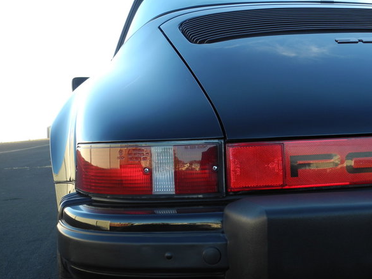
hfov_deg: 41.0
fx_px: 494
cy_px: 136
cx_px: 232
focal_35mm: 46
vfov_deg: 31.5
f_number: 3.2
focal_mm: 7.4
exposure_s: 1/135
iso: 100
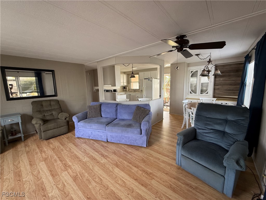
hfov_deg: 102.1
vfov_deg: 85.7
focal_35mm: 14
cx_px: 133
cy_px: 100
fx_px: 108
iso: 160
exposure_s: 1/99
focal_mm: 2.22
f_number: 2.2
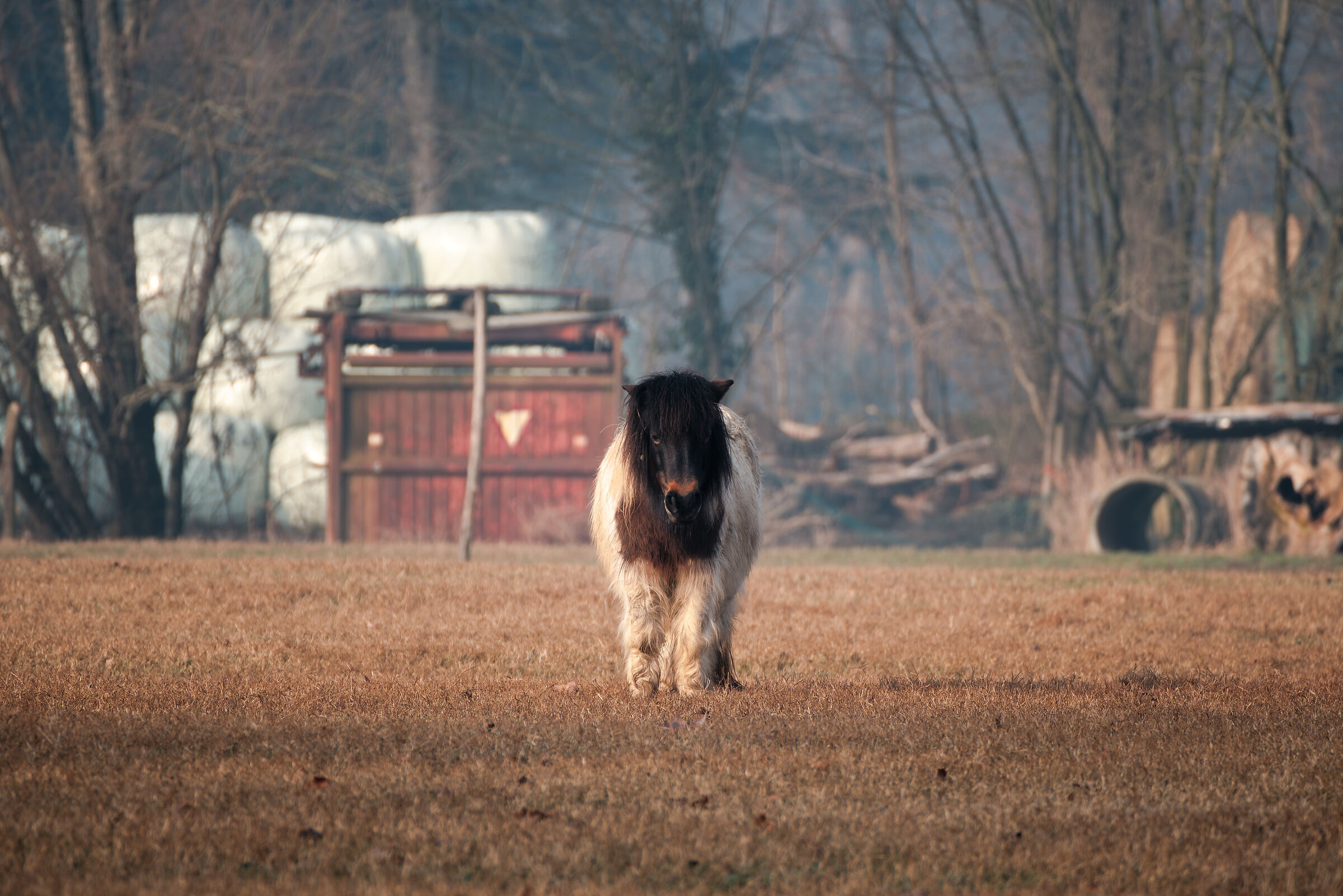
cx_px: 672
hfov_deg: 4.5
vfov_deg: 3.0
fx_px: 17271
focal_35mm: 463
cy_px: 448
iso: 100
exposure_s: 1/100
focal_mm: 300
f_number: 7.1
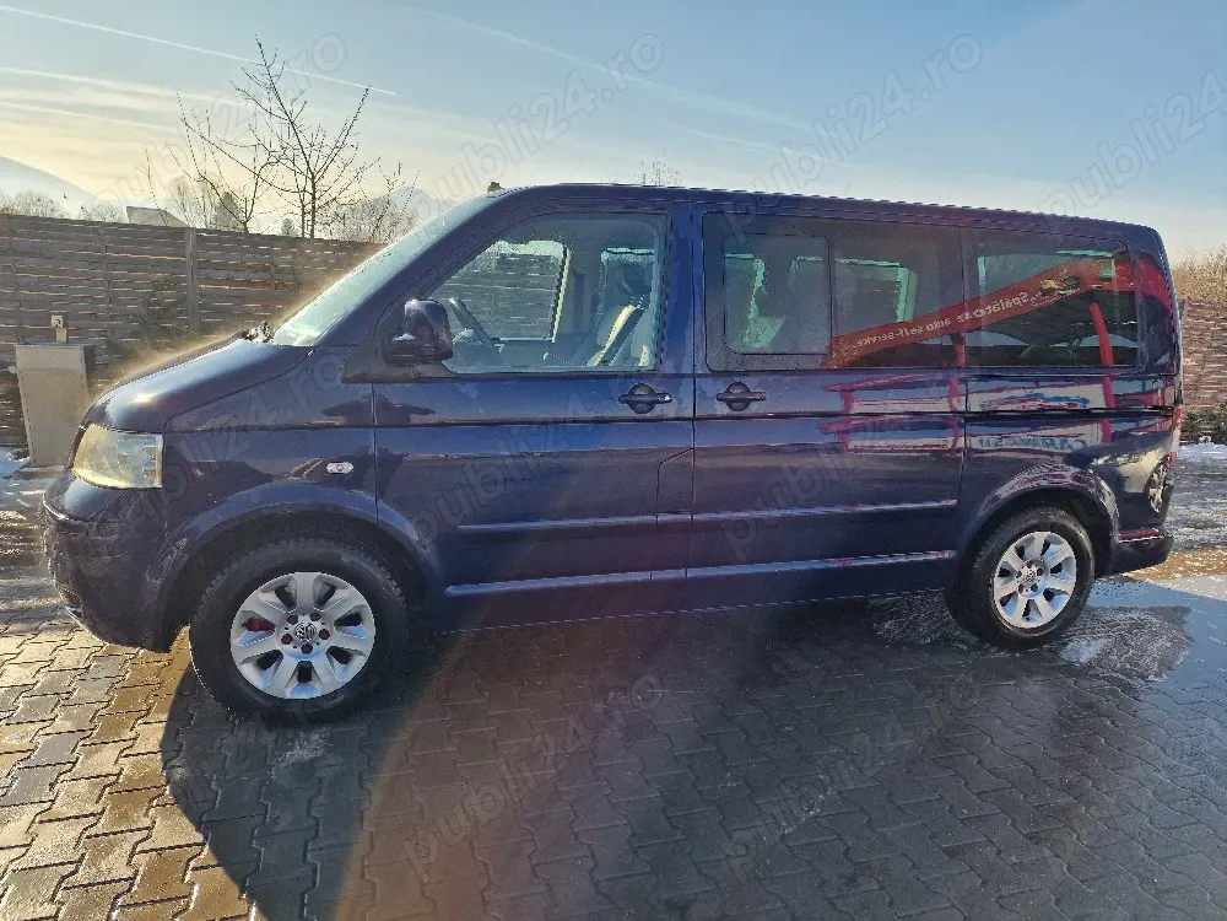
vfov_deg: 58.9
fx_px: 815
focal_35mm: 23
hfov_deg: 73.9
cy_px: 460
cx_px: 614
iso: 50
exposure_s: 1/769
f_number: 1.8
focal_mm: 6.4
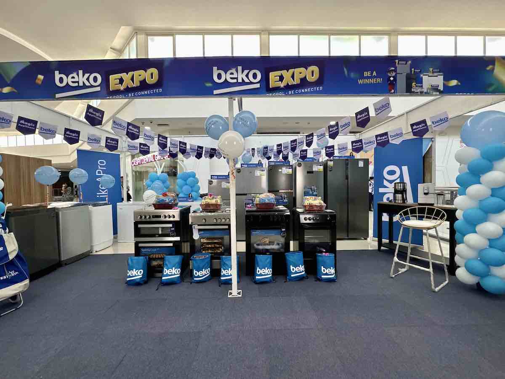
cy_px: 190
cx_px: 252
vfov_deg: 85.7
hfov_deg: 102.1
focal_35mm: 14
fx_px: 204
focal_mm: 2.22
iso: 80
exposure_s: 1/120
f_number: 2.2
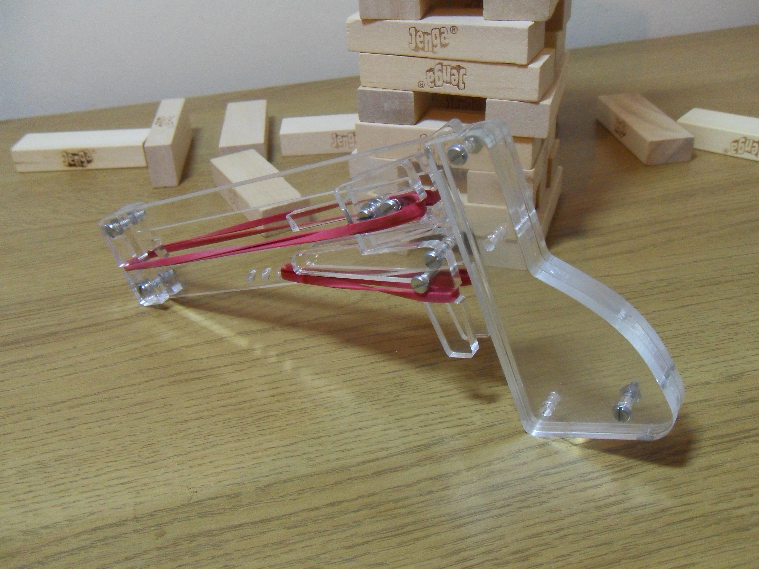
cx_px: 380
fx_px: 767
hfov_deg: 52.6
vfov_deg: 40.7
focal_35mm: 35
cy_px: 284
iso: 400
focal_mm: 6.3
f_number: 3.5
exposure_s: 1/20
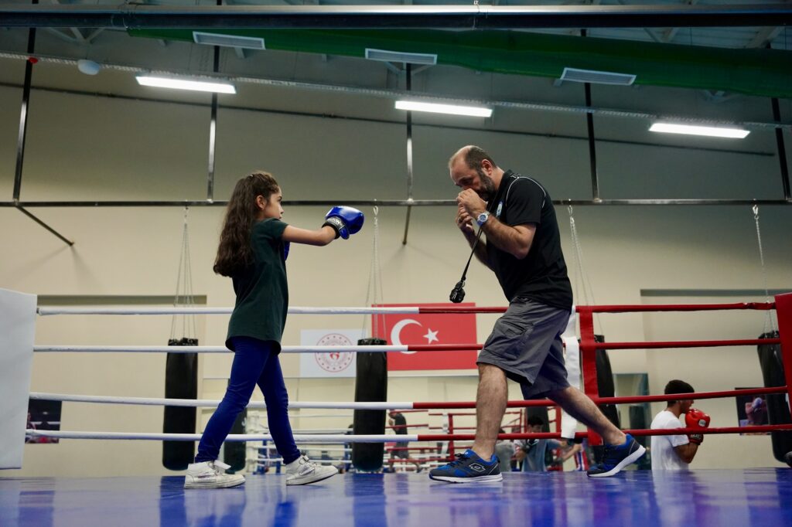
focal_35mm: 36
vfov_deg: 36.6
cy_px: 264
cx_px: 396
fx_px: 798
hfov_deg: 52.8
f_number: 3.2
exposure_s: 1/400
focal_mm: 36.3
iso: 5000
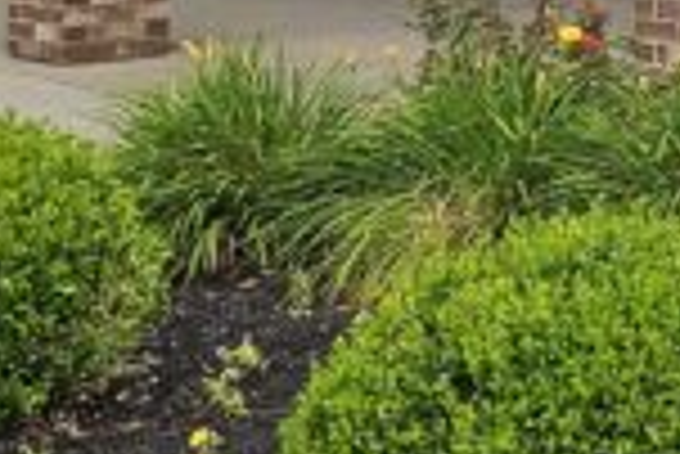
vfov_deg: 8.1
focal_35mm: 162
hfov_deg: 11.3
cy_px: -445
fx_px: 3063
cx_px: 1414
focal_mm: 5.4
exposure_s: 1/1789
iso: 25
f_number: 1.8
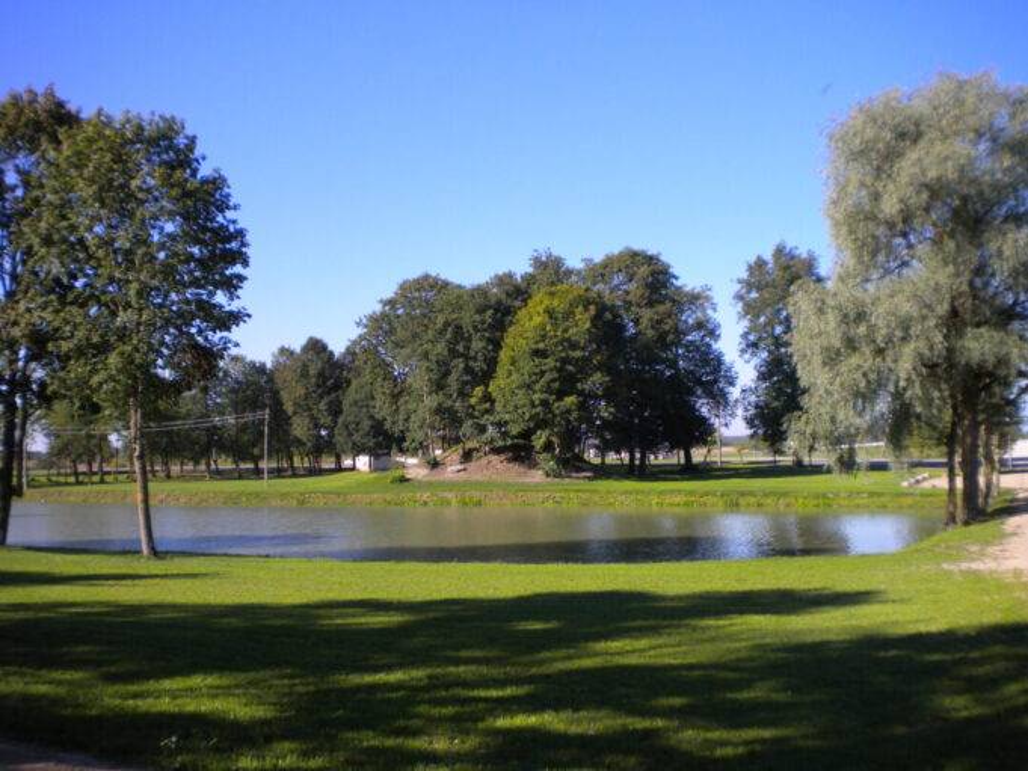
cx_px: 514
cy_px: 386
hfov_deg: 52.6
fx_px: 1040
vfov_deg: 40.7
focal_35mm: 35
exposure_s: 1/427
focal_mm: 6.3
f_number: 4.6
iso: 80
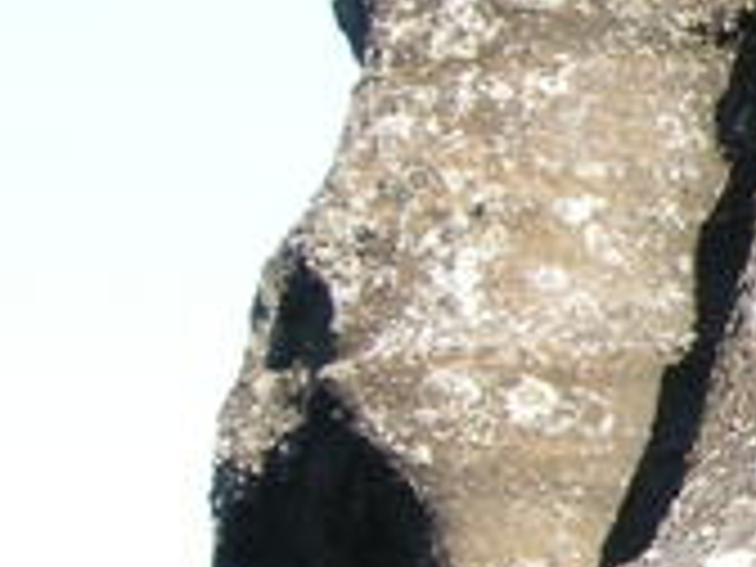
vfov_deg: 7.0
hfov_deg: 8.4
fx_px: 4652
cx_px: 1908
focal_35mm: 213
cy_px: 270
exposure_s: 1/163
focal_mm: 7.5
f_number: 4.3
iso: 100
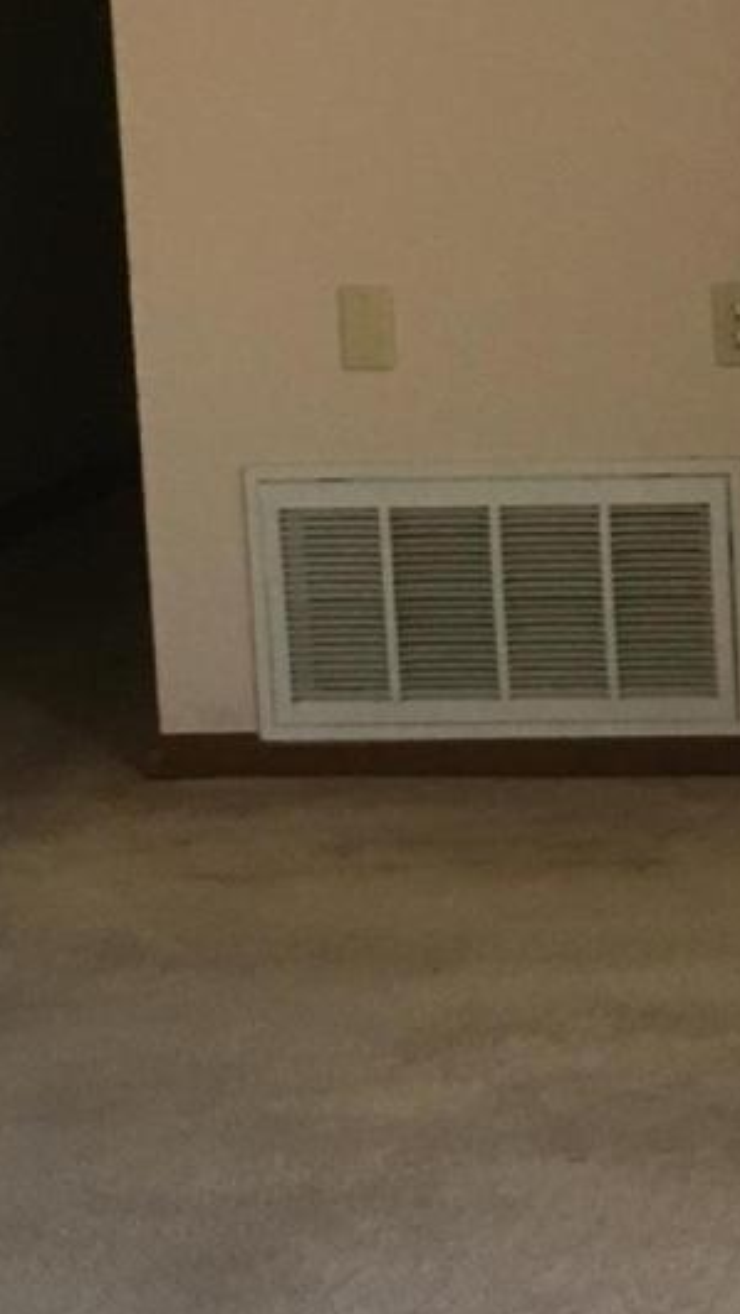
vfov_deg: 18.0
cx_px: 1478
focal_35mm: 119
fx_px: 4148
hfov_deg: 9.5
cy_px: 433
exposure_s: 1/30
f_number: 2.2
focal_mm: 4.15
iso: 100
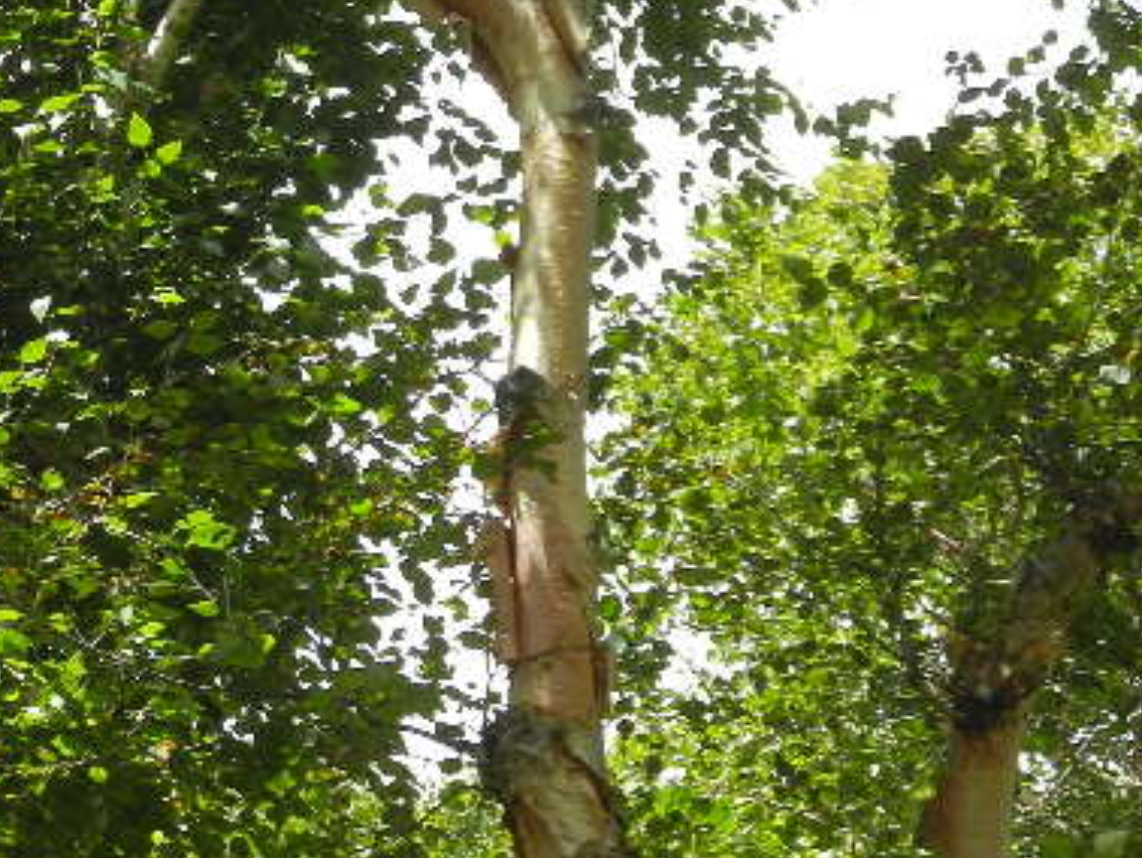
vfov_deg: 4.3
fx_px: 11521
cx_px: 538
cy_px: 242
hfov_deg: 5.7
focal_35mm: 349
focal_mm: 29.7
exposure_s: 1/250
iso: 160
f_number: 5.3
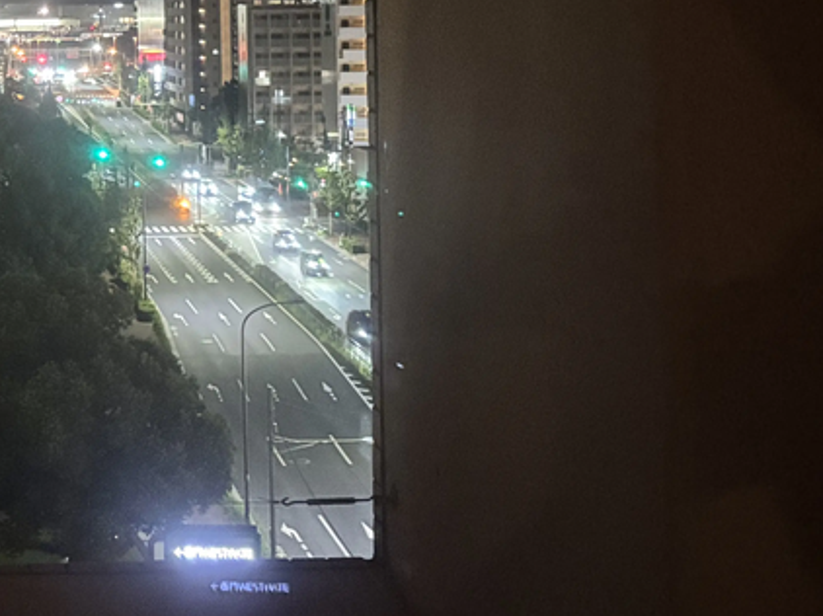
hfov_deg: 24.3
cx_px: -127
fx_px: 1758
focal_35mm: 74
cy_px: -4
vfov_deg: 19.3
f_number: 1.6
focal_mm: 5.96
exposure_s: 1/17
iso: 2500
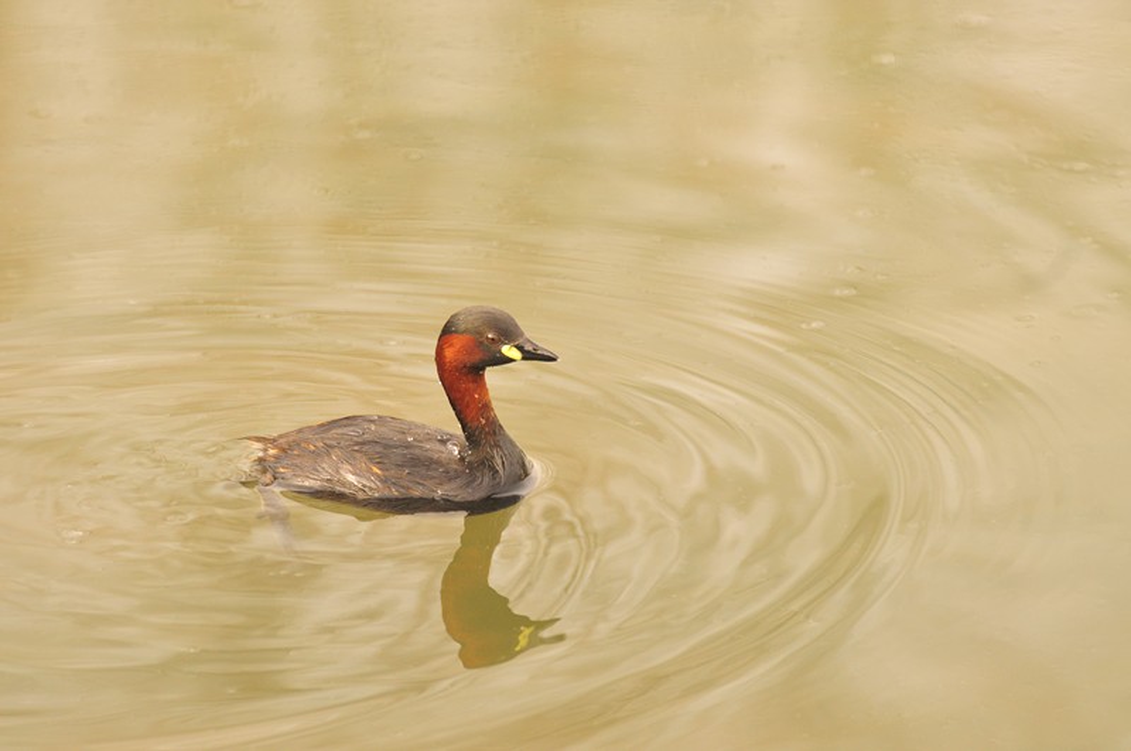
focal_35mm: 570
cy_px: 376
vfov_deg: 2.4
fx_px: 17882
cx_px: 566
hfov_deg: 3.6
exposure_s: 1/250
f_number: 6.3
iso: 450
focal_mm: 380
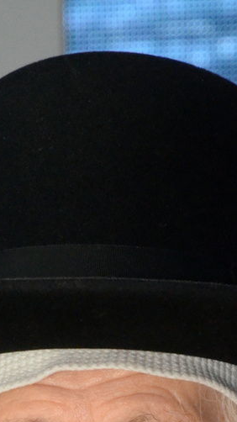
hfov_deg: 3.0
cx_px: 58
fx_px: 4473
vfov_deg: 5.3
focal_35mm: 400
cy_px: 652
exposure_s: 1/200
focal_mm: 80
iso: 3200
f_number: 5.6
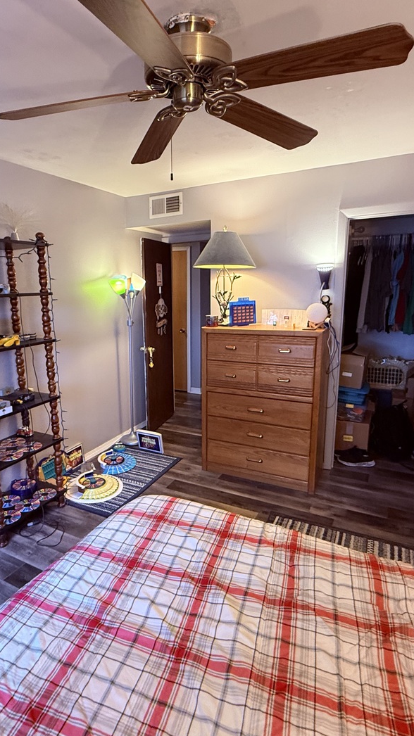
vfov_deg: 83.9
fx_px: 410
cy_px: 369
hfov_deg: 53.0
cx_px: 153
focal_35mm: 21
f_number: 2.2
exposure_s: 1/60
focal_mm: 2.22
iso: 400
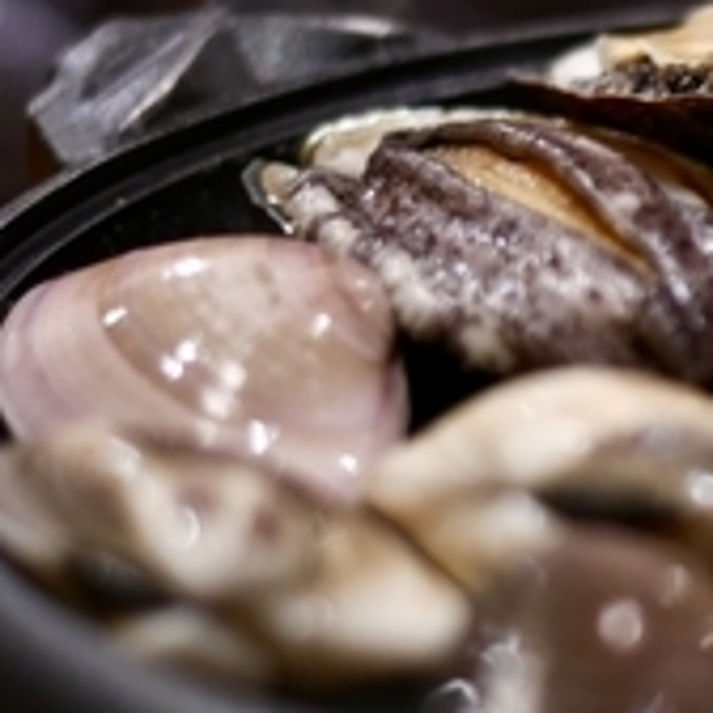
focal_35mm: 152
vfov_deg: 11.5
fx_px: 3542
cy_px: 395
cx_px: 959
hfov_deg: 11.2
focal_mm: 50
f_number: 1.8
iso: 400
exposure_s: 1/50
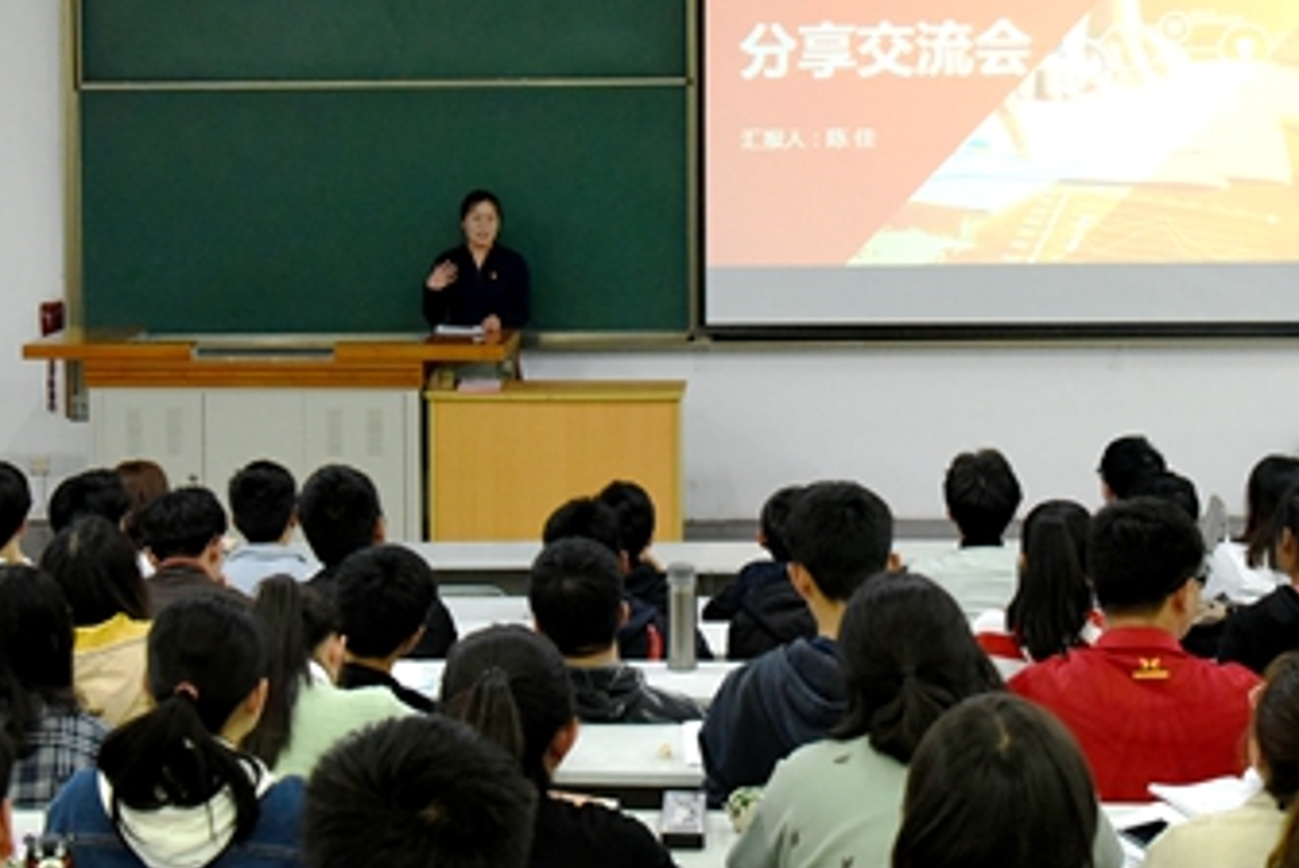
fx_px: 2456
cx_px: 686
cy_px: 155
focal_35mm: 68
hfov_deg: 29.6
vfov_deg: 19.8
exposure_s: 1/160
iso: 4000
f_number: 7.1
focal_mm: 38
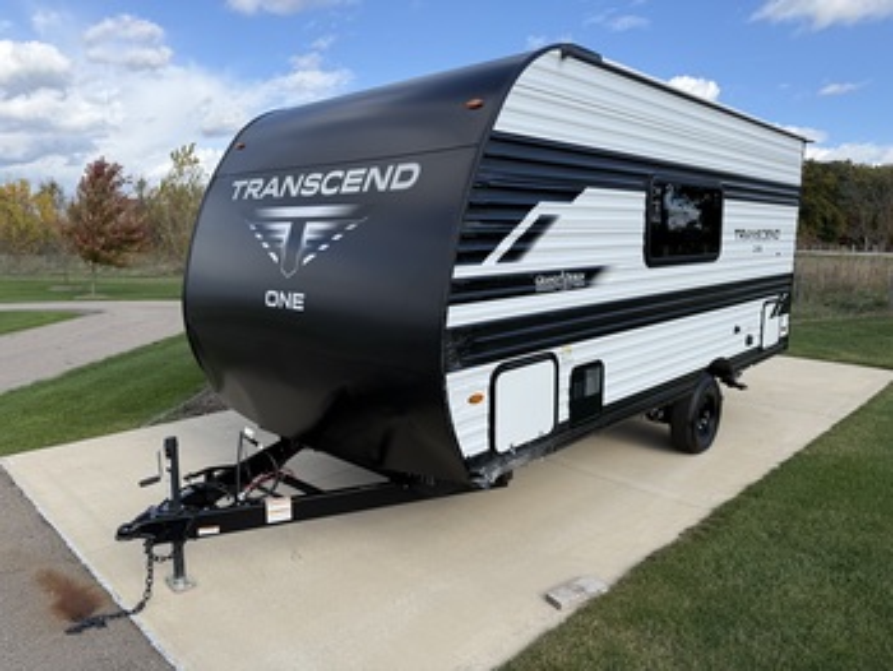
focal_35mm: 24
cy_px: 336
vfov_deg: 56.9
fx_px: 620
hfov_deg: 71.6
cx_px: 446
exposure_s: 1/3021
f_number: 1.78
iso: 80
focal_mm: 6.76
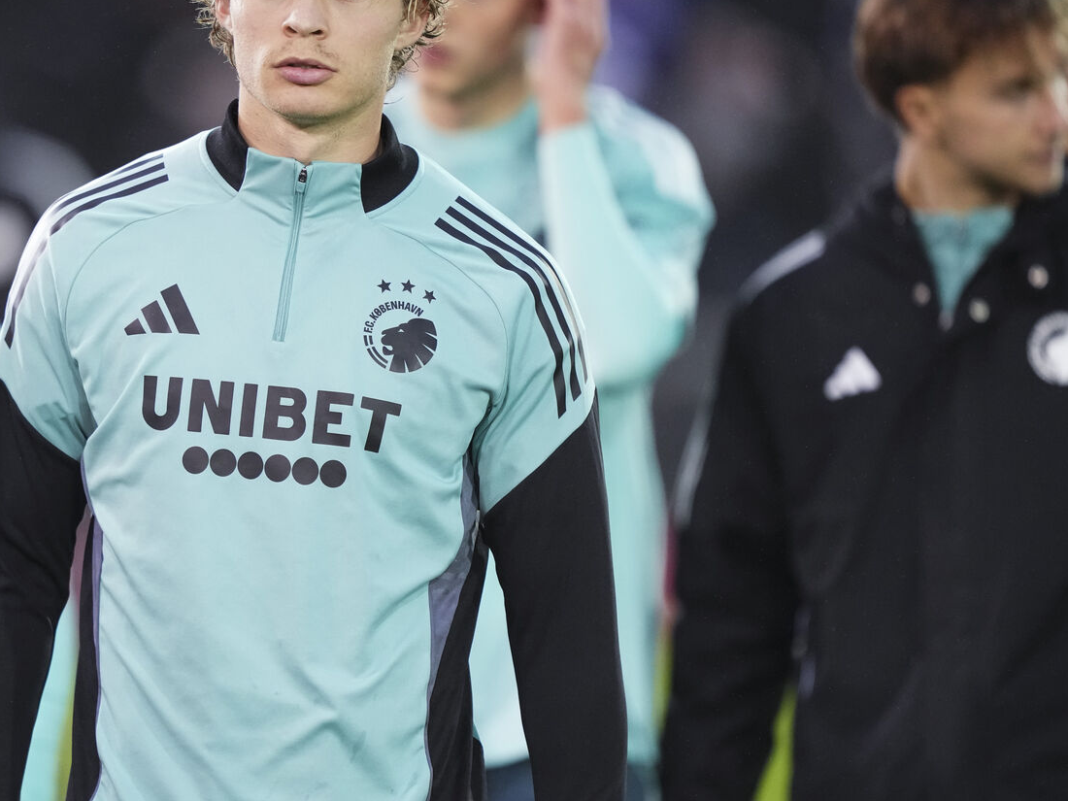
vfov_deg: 2.2
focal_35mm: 671
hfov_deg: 3.0
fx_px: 20702
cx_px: 216
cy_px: 421
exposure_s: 1/1000
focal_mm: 400
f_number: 2.8
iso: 3200
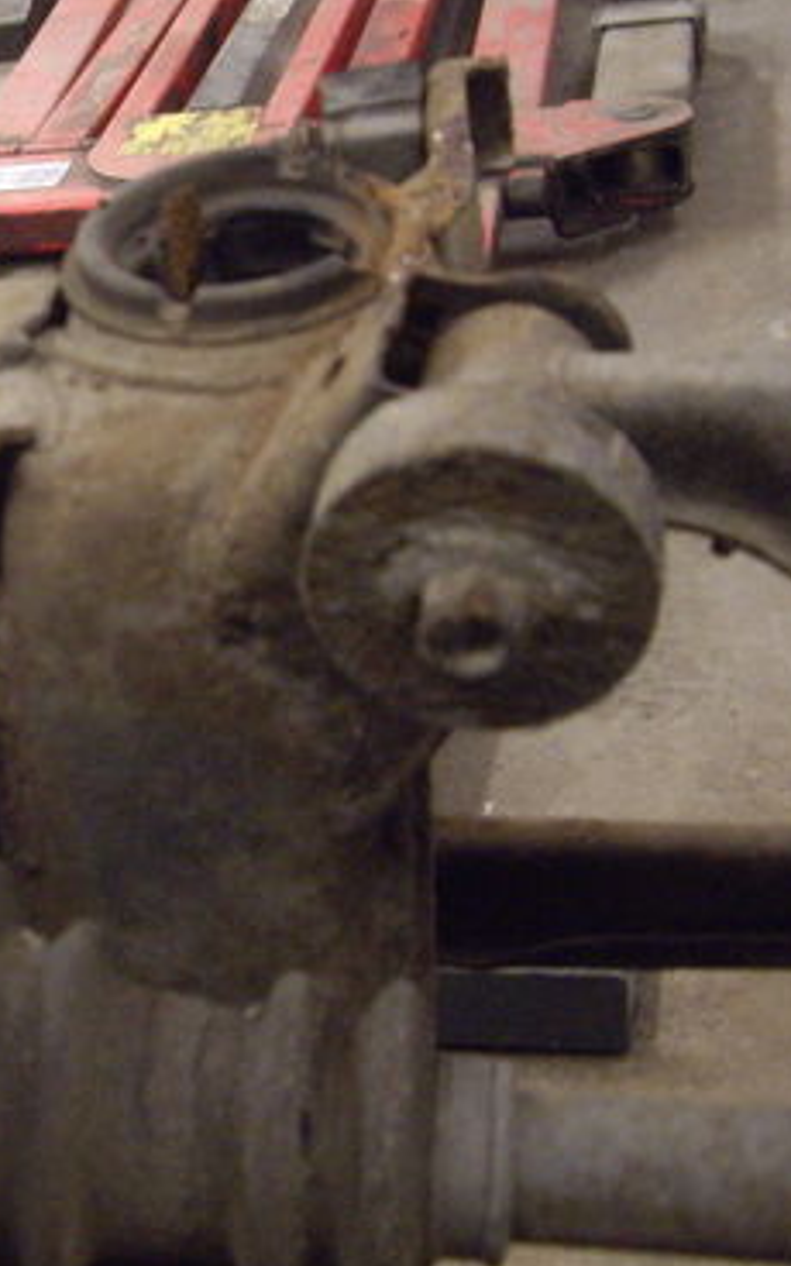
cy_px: 568
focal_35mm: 70
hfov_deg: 17.4
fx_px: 2414
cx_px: -261
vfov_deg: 29.4
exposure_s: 1/30
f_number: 2.8
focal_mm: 7.9
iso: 400
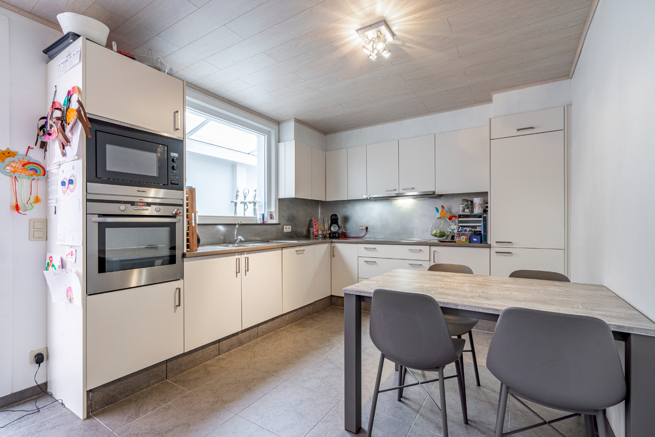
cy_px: 218
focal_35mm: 16
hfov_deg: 96.7
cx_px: 328
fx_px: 291
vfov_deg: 73.8
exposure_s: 1/1.67
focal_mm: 16
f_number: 11
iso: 100
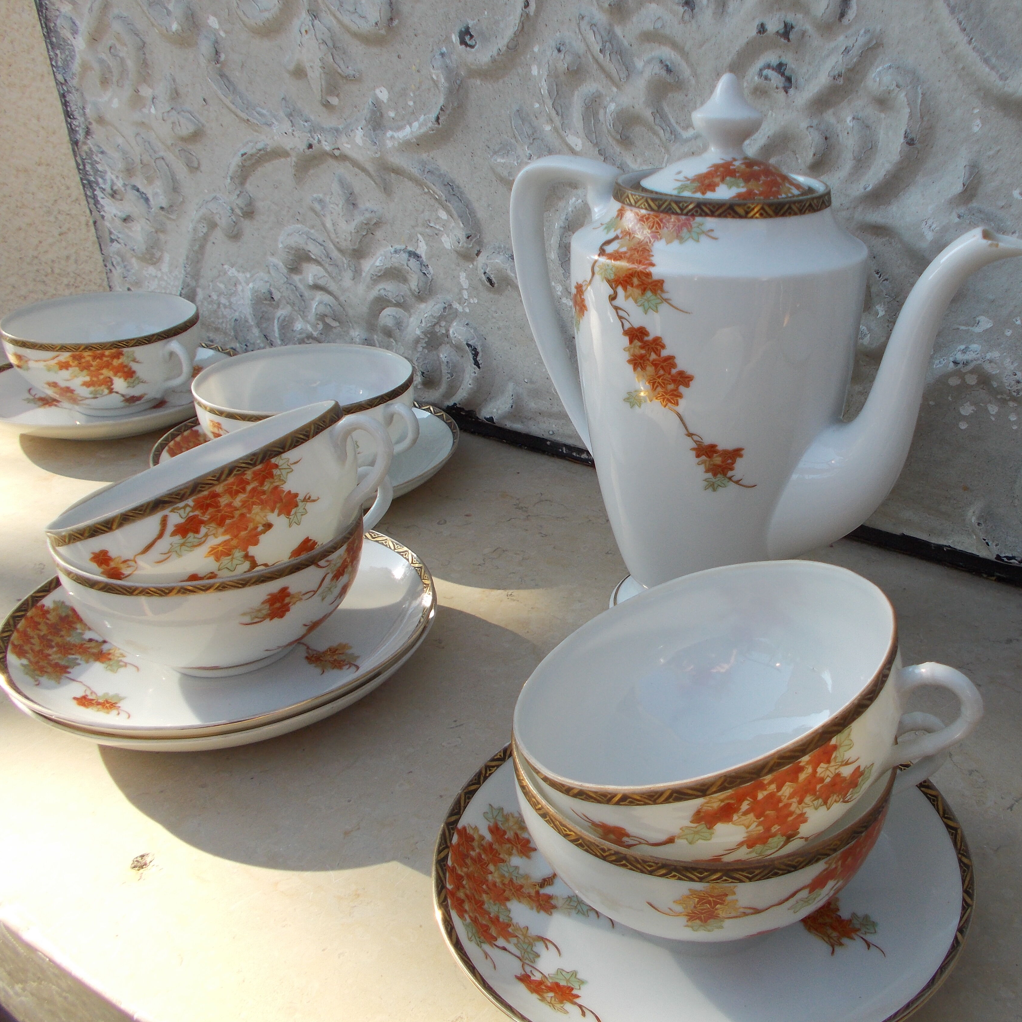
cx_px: 677
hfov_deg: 45.4
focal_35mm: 36
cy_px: 506
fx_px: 1202
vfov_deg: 46.0
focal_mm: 5.3
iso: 80
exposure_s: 1/160
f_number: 3.4
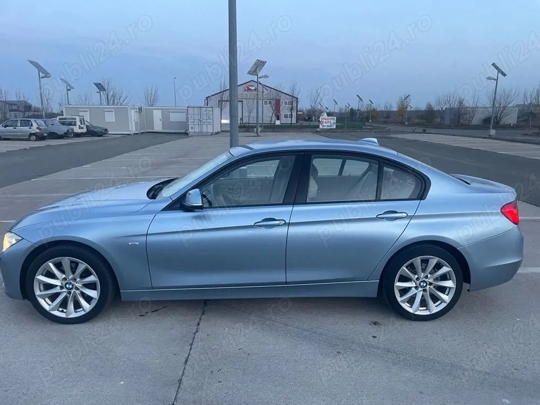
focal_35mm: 26
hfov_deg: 67.3
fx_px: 406
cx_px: 270
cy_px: 202
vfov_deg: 53.1
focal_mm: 4.2
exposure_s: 1/98
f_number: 1.6
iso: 125
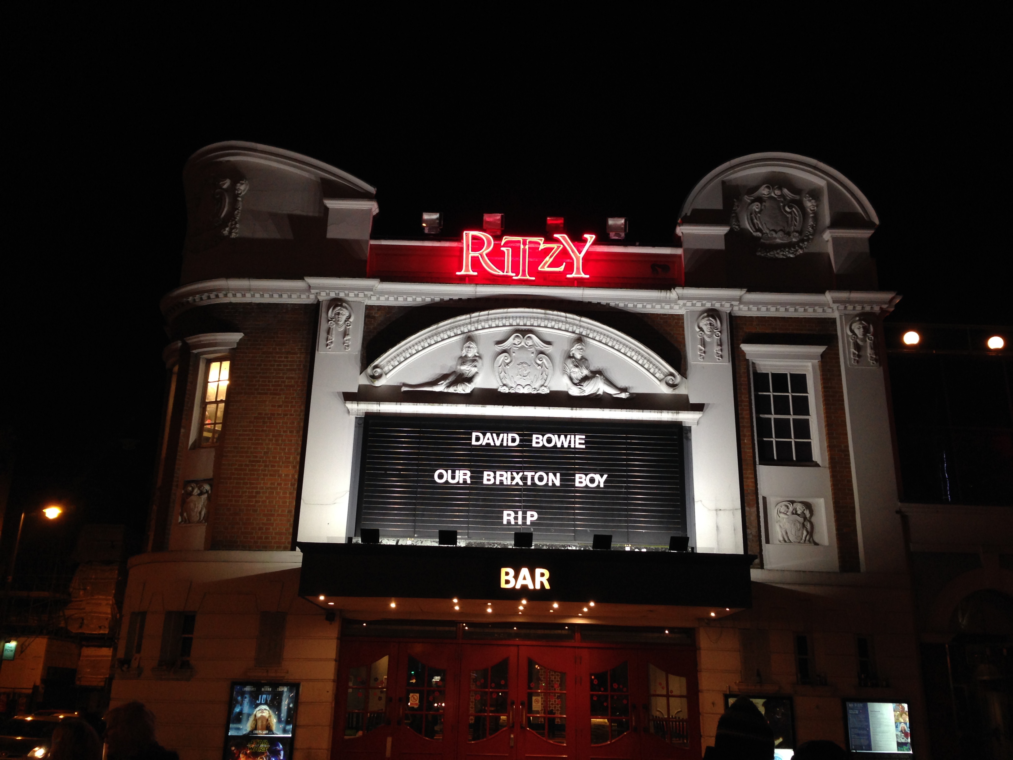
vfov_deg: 42.9
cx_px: 506
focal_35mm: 33
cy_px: 380
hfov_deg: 55.4
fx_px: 966
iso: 80
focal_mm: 4.12
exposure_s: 1/20
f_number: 2.4
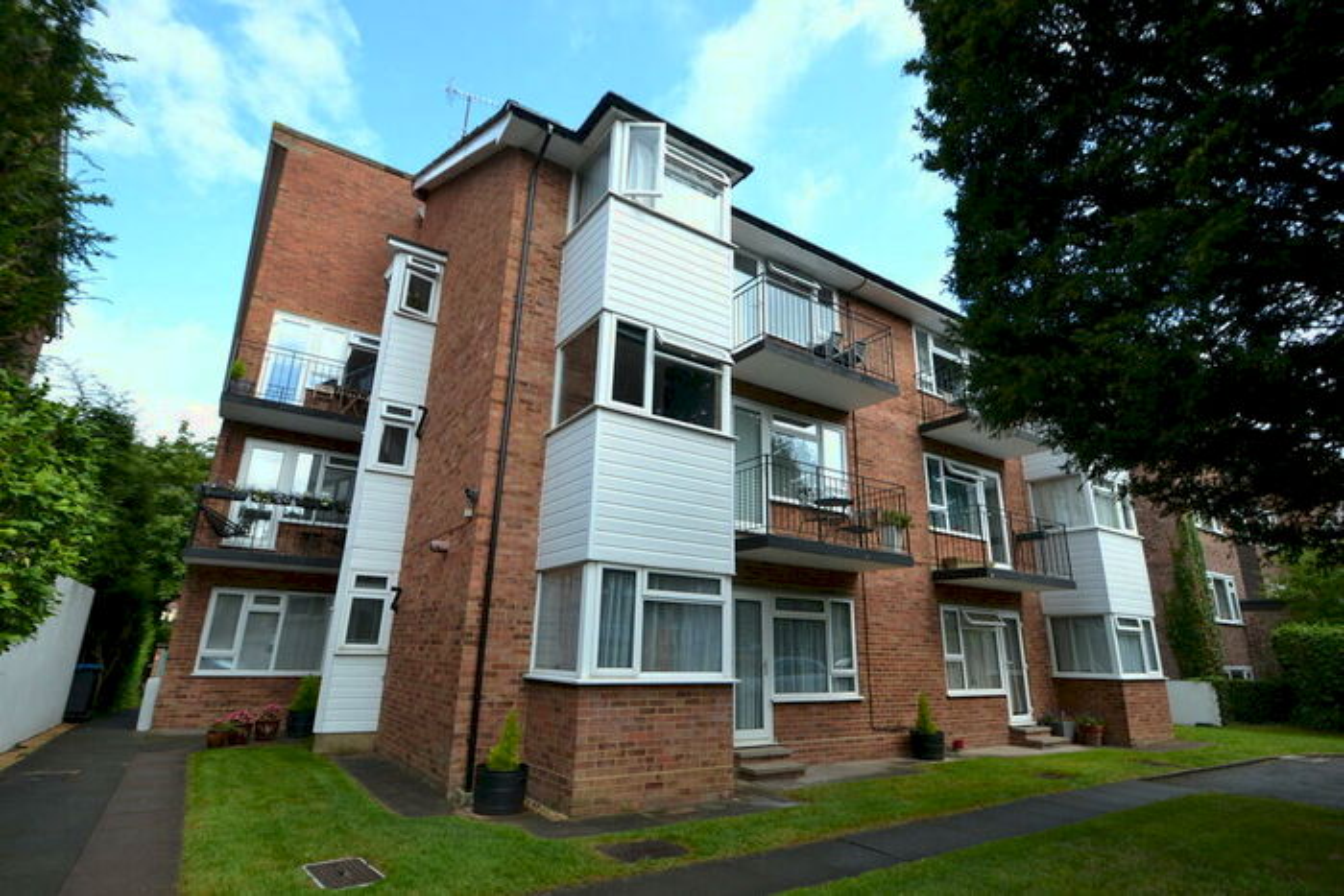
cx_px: 672
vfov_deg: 72.1
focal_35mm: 16
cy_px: 448
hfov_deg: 95.0
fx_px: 616
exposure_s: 1/160
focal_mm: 11
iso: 100
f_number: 6.3
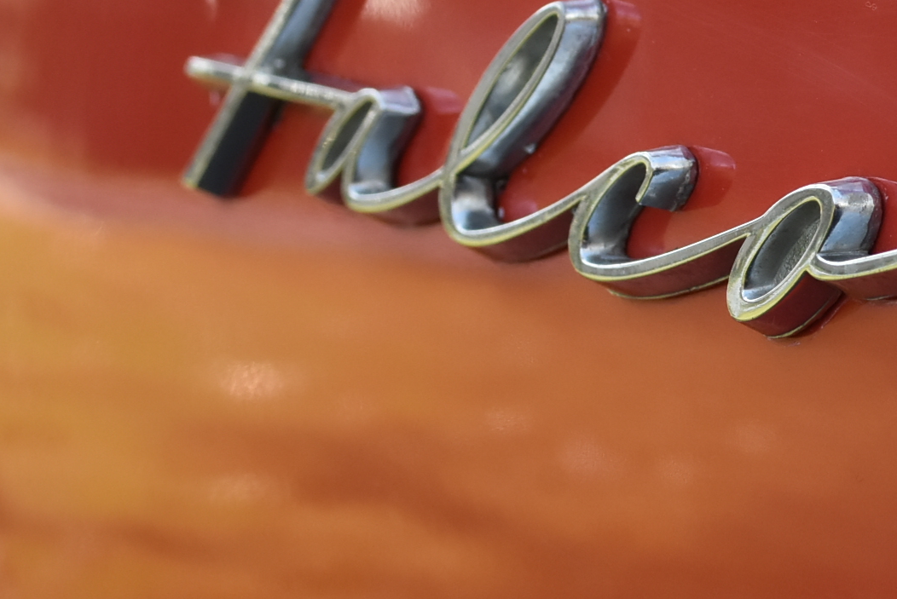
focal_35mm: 145
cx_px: 986
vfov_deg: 9.5
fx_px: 3615
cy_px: 157
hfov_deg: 13.8
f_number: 8
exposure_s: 1/250
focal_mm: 34
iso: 800
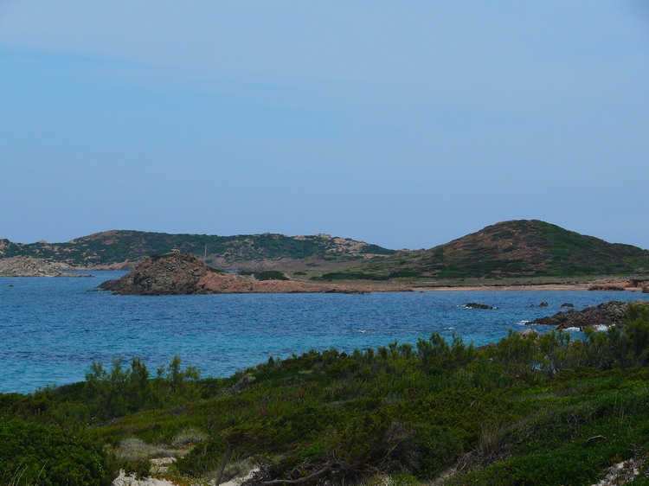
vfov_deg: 10.4
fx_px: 2661
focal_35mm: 142
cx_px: 324
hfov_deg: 13.9
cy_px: 243
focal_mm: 30.1
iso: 100
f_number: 5.6
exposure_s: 1/320
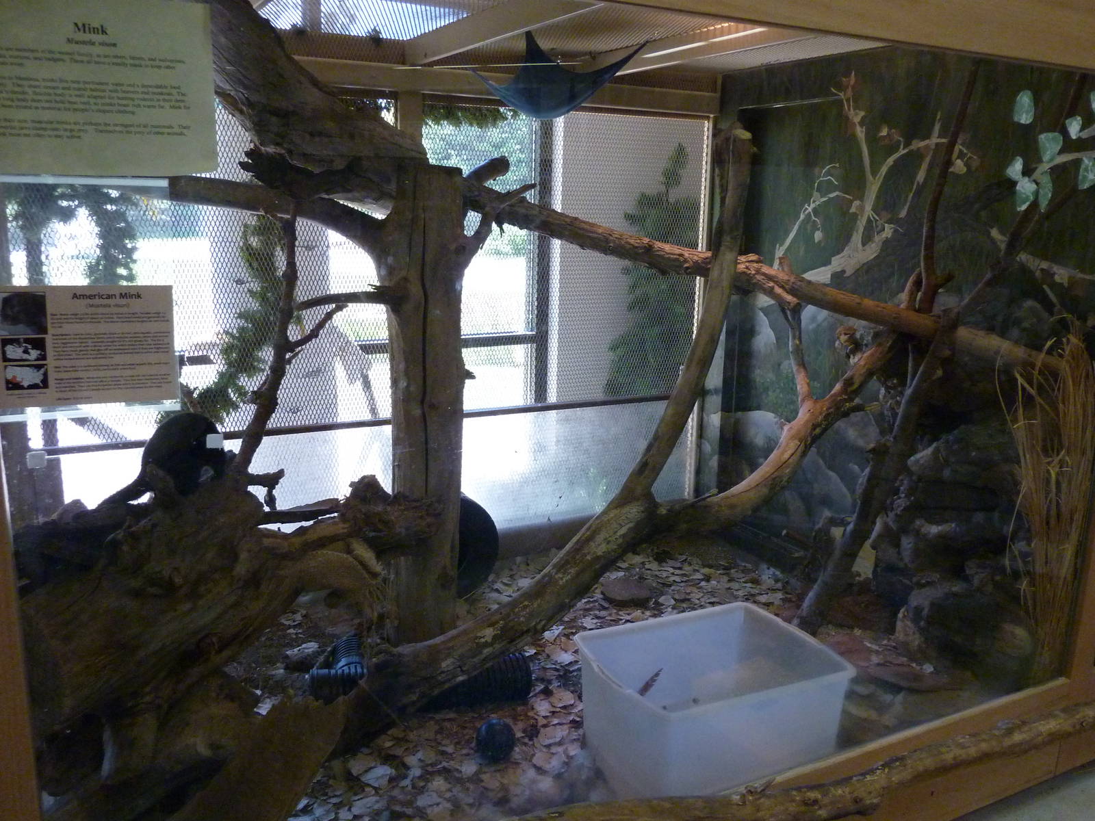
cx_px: 548
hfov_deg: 61.7
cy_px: 410
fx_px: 917
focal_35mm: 29
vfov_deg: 48.2
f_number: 3.4
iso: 400
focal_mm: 4.7
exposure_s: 1/80
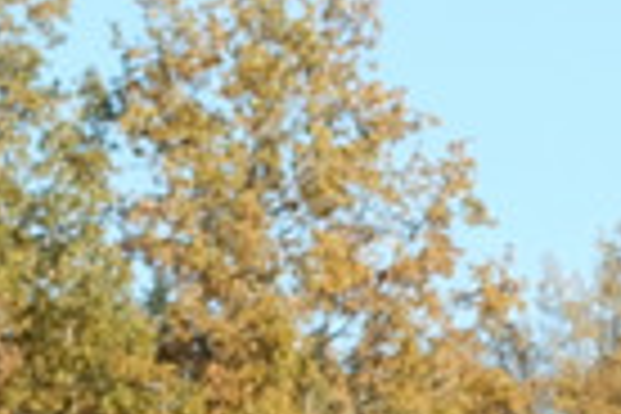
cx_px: 1278
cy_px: 1217
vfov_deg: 2.6
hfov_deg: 3.9
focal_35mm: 516
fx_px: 8900
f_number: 8
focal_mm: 50
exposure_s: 1/350
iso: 400
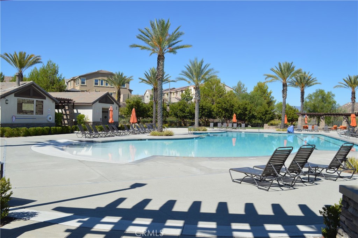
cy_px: 119
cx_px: 179
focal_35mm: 33
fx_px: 328
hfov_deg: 57.3
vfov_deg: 39.9
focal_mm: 22
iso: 100
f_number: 9
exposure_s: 1/320
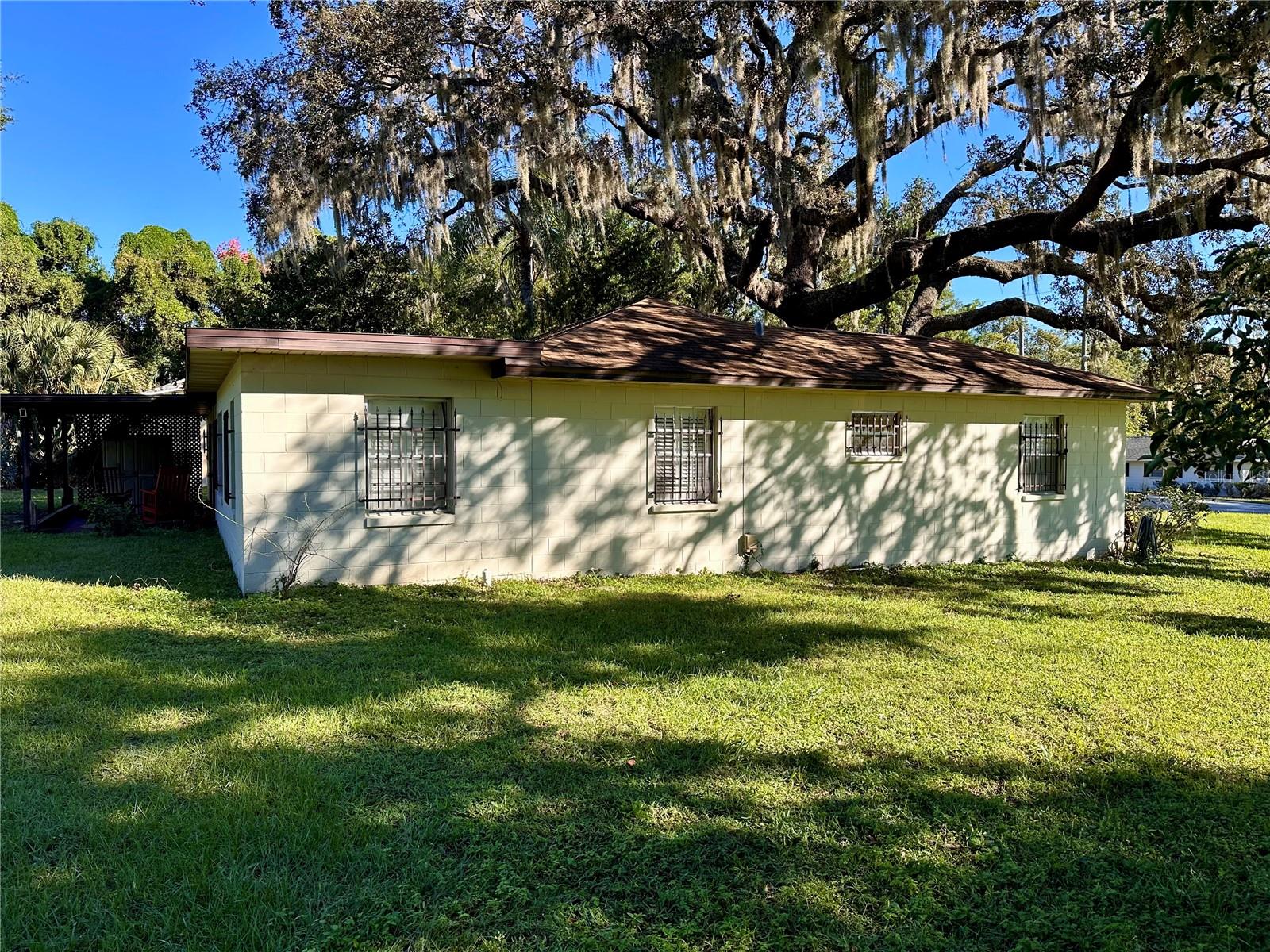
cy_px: 476
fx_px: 881
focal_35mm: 24
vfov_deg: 56.8
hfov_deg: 71.6
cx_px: 635
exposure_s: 1/1241
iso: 80
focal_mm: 6.86
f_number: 1.78
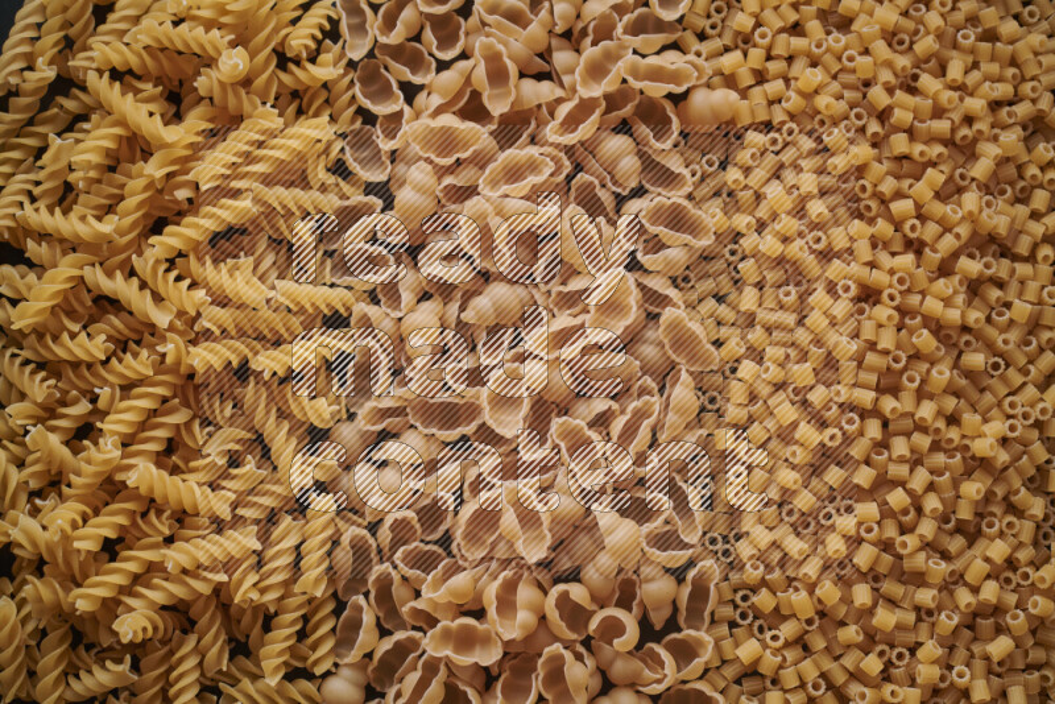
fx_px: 1466
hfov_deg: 39.6
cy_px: 352
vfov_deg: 27.0
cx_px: 528
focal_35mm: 50
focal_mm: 50
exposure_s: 1/100
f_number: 8
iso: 160
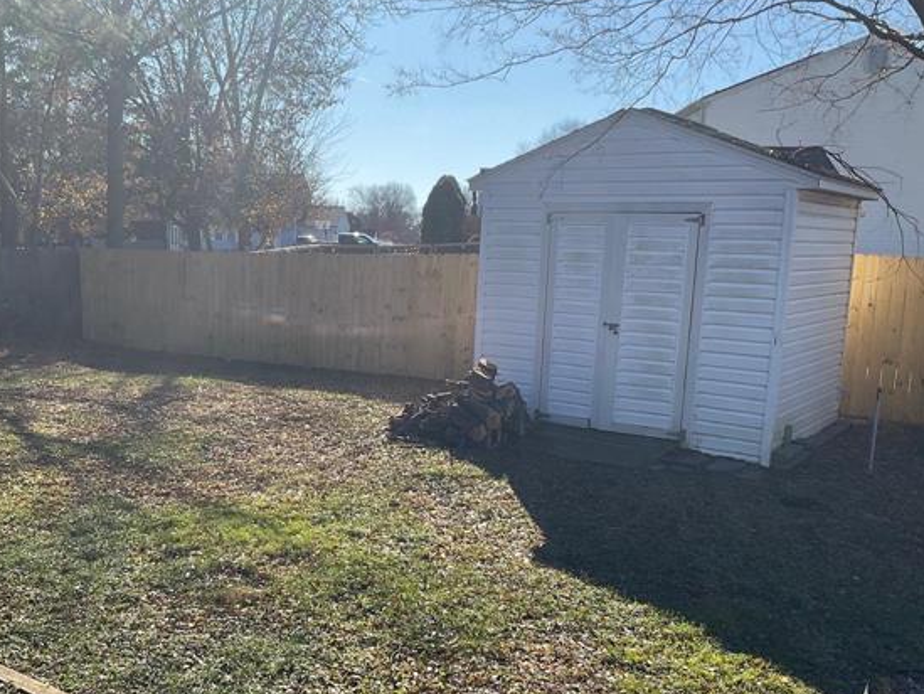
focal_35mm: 38
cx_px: 379
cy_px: 403
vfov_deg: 37.6
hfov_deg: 48.7
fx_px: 1015
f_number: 1.8
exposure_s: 1/1577
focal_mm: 3
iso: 16
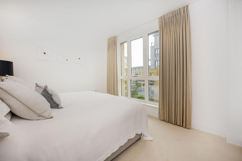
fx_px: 94
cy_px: 80
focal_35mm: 14
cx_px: 121
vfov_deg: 81.3
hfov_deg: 104.2
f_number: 7.1
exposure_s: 1/125
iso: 320
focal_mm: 14
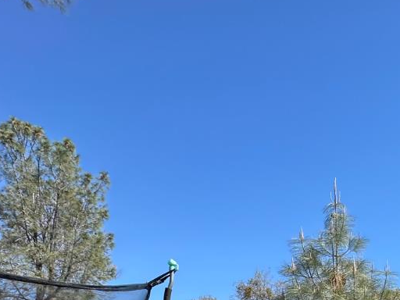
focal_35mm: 41
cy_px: 417
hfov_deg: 39.4
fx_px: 474
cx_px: 415
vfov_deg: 27.5
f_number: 2.2
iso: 40
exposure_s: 1/812
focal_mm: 2.22
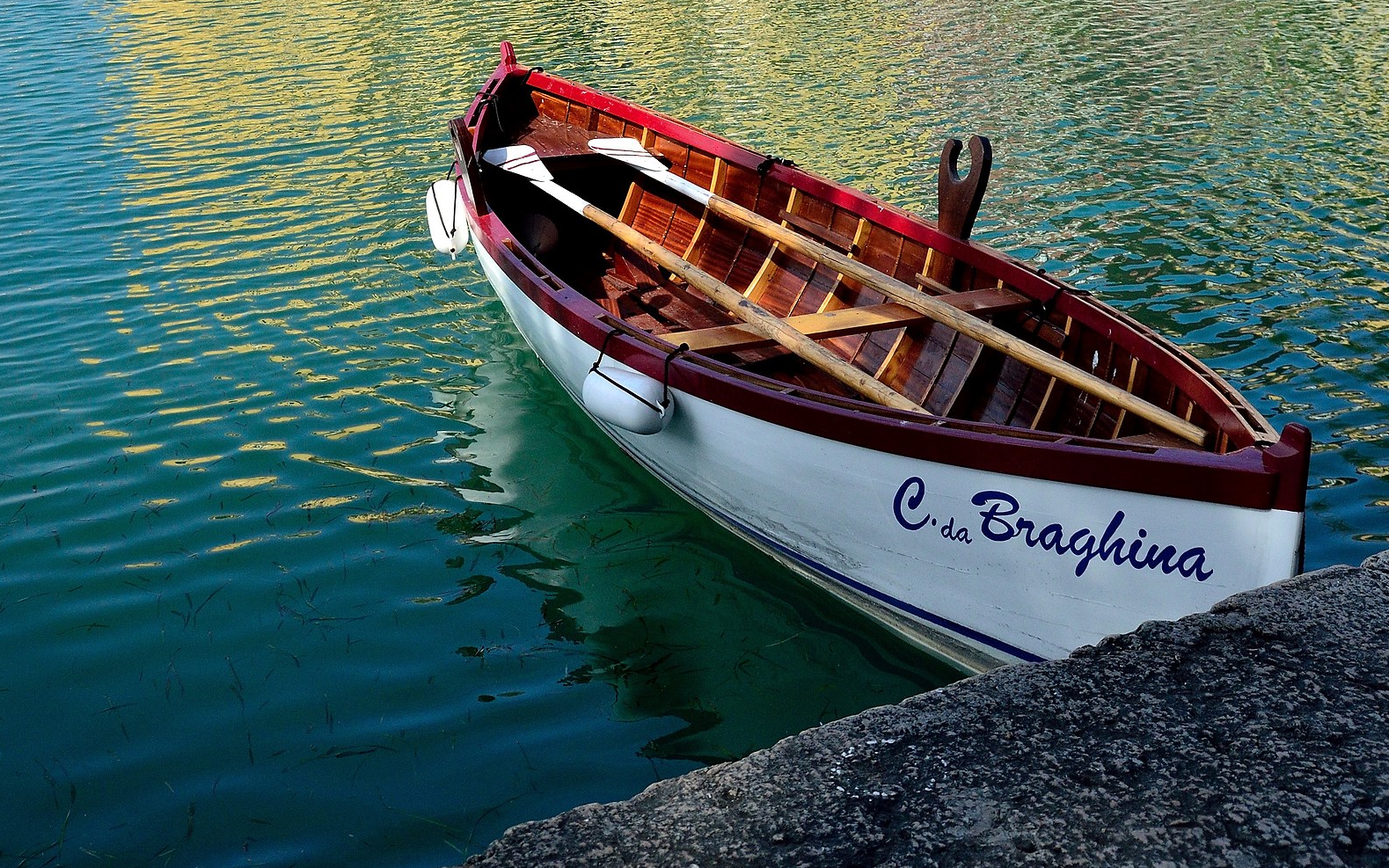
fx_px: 1931
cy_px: -171
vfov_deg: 23.2
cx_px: 697
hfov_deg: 39.6
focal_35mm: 51
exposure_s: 1/1600
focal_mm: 22
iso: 400
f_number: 8
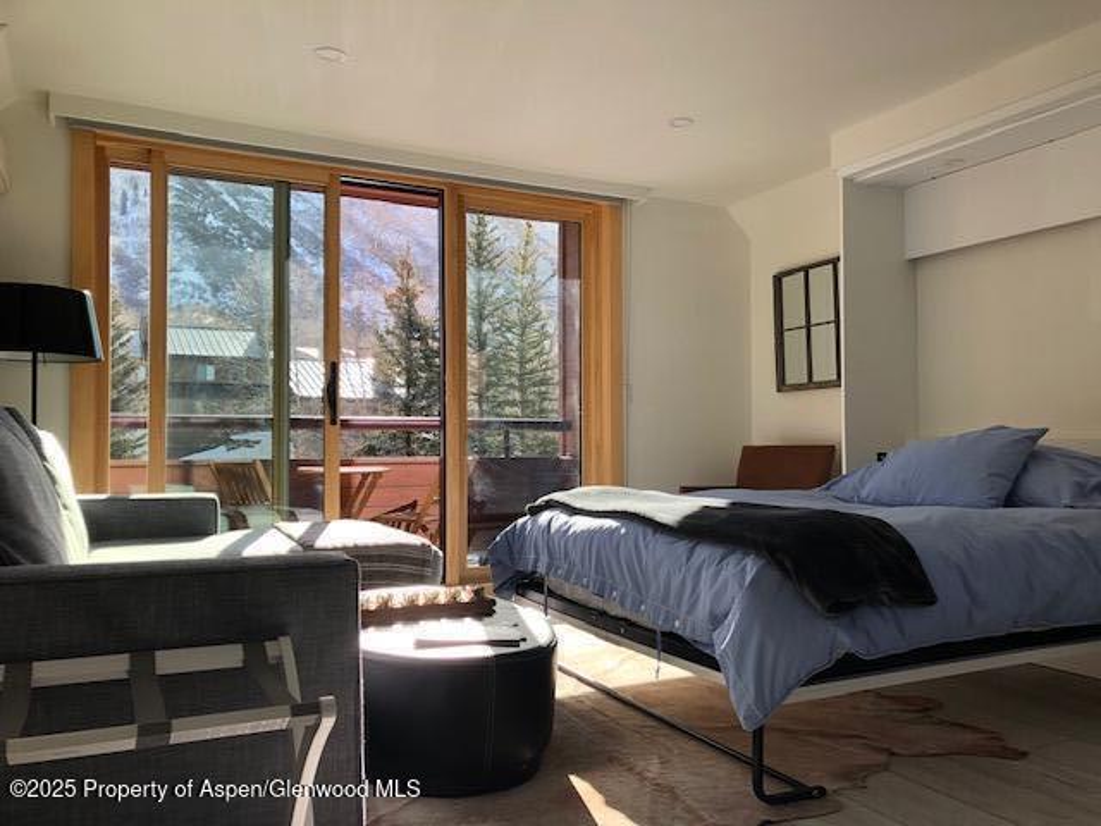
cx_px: 550
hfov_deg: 63.4
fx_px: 891
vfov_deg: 49.7
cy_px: 413
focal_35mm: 28
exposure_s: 1/206
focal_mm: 3.99
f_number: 1.8
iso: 20
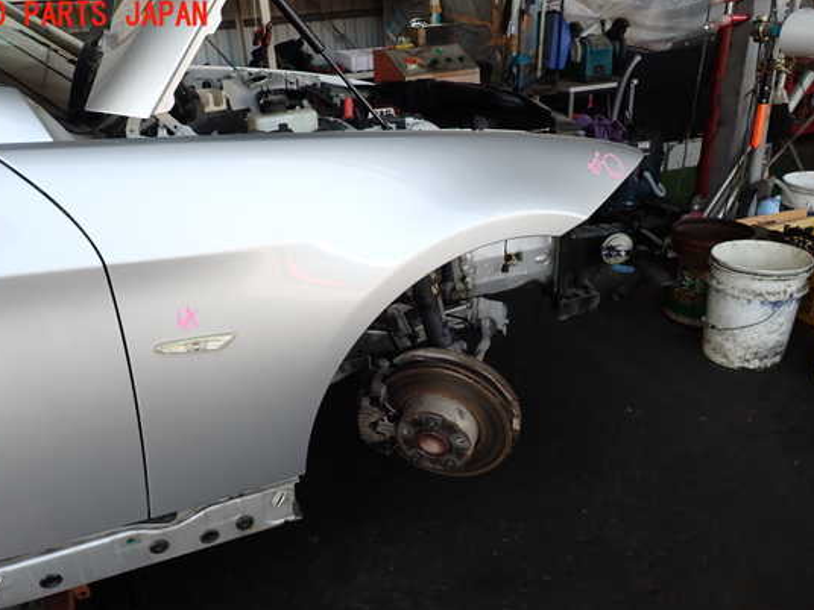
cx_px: 387
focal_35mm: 28
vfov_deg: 49.7
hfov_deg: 63.4
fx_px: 658
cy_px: 338
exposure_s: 1/160
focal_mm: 4.5
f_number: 2.8
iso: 100
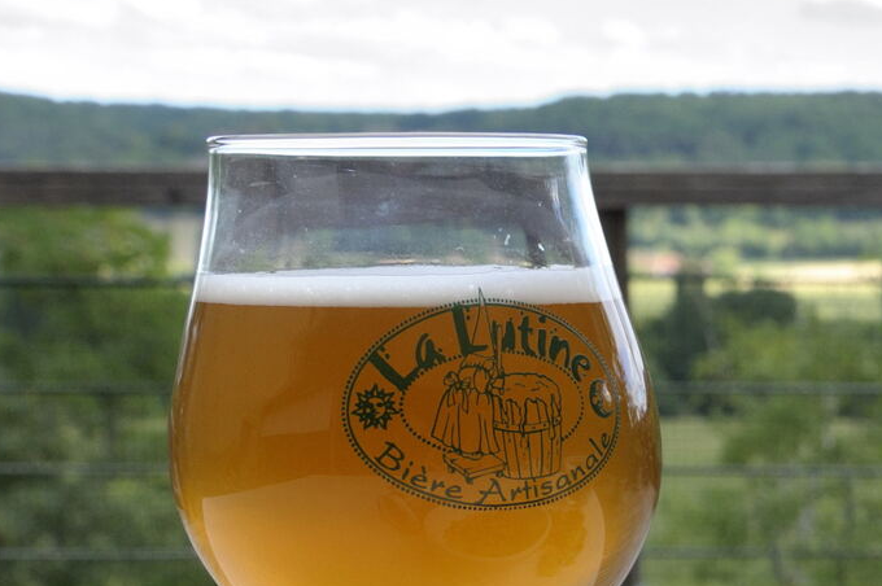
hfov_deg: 16.4
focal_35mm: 116
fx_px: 2839
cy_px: 748
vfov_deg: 11.5
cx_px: 1236
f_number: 11
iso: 400
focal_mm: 26
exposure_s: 1/100
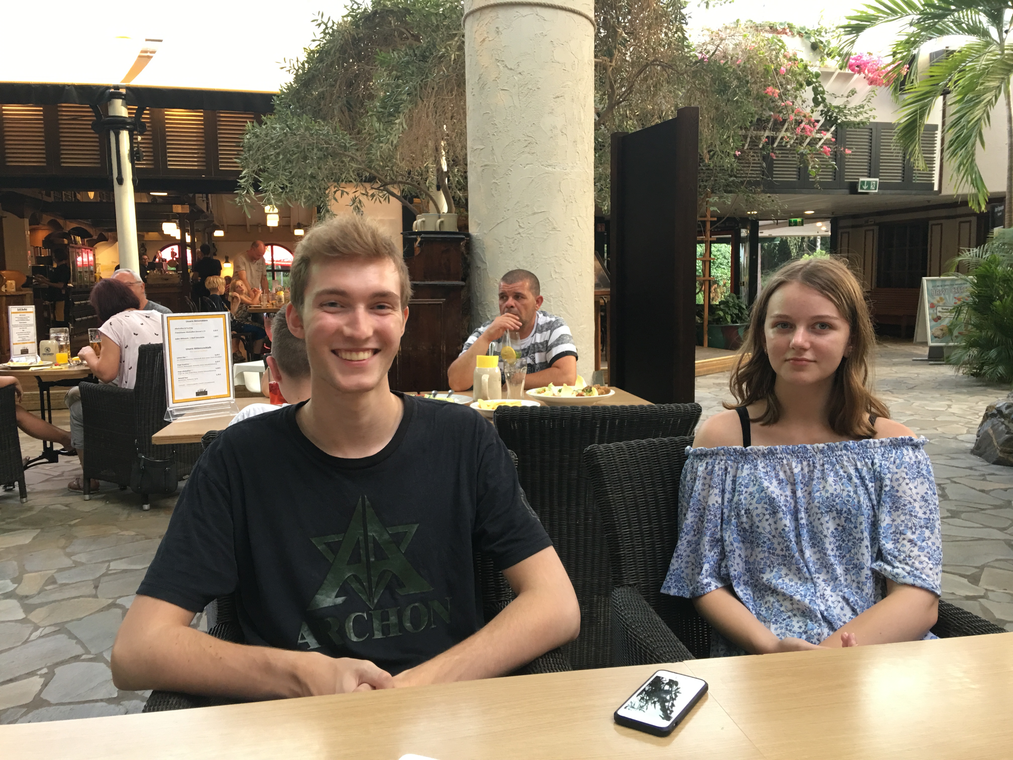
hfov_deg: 61.7
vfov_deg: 48.2
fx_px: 849
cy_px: 380
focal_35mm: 29
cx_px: 506
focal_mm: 4.15
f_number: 2.2
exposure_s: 1/17
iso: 50
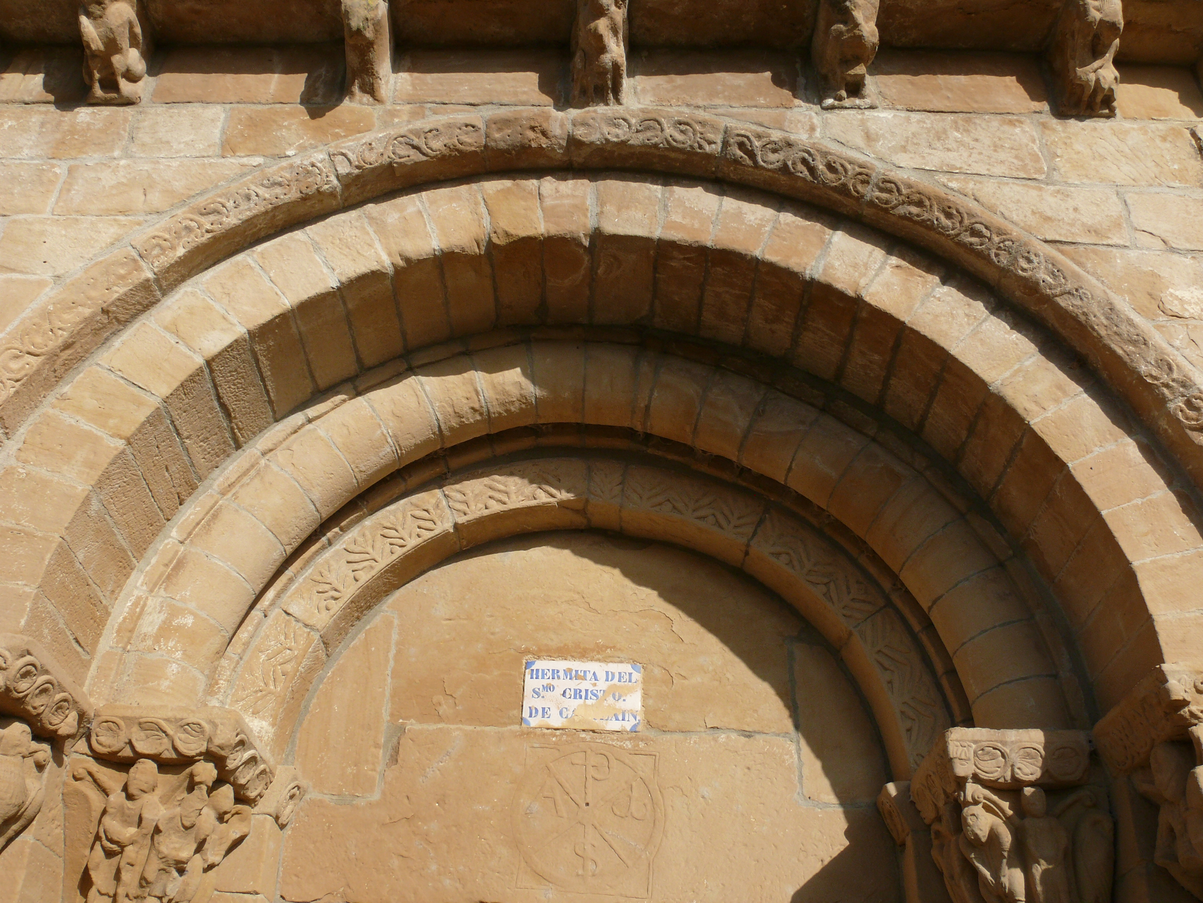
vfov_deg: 40.7
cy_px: 452
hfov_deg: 52.6
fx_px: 1216
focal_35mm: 35
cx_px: 602
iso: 100
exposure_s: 1/250
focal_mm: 7.4
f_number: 9
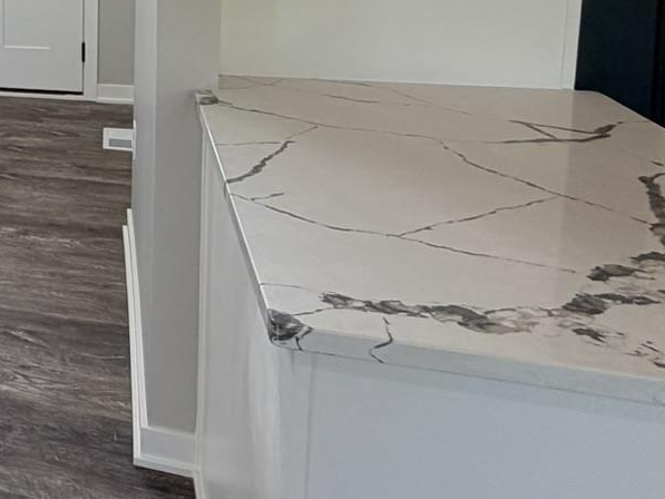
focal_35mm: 48
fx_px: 922
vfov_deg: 28.1
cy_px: -20
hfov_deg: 27.6
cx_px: -324
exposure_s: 1/120
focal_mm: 2.22
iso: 64
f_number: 2.2
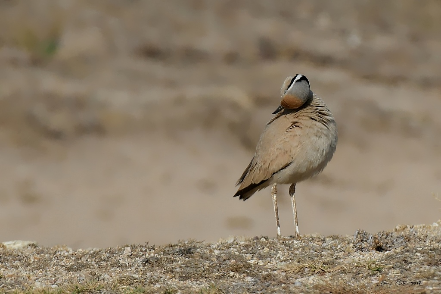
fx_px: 9184
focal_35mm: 750
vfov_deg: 1.8
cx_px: 220
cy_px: 147
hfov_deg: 2.8
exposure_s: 1/1000
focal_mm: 500
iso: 180
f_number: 8
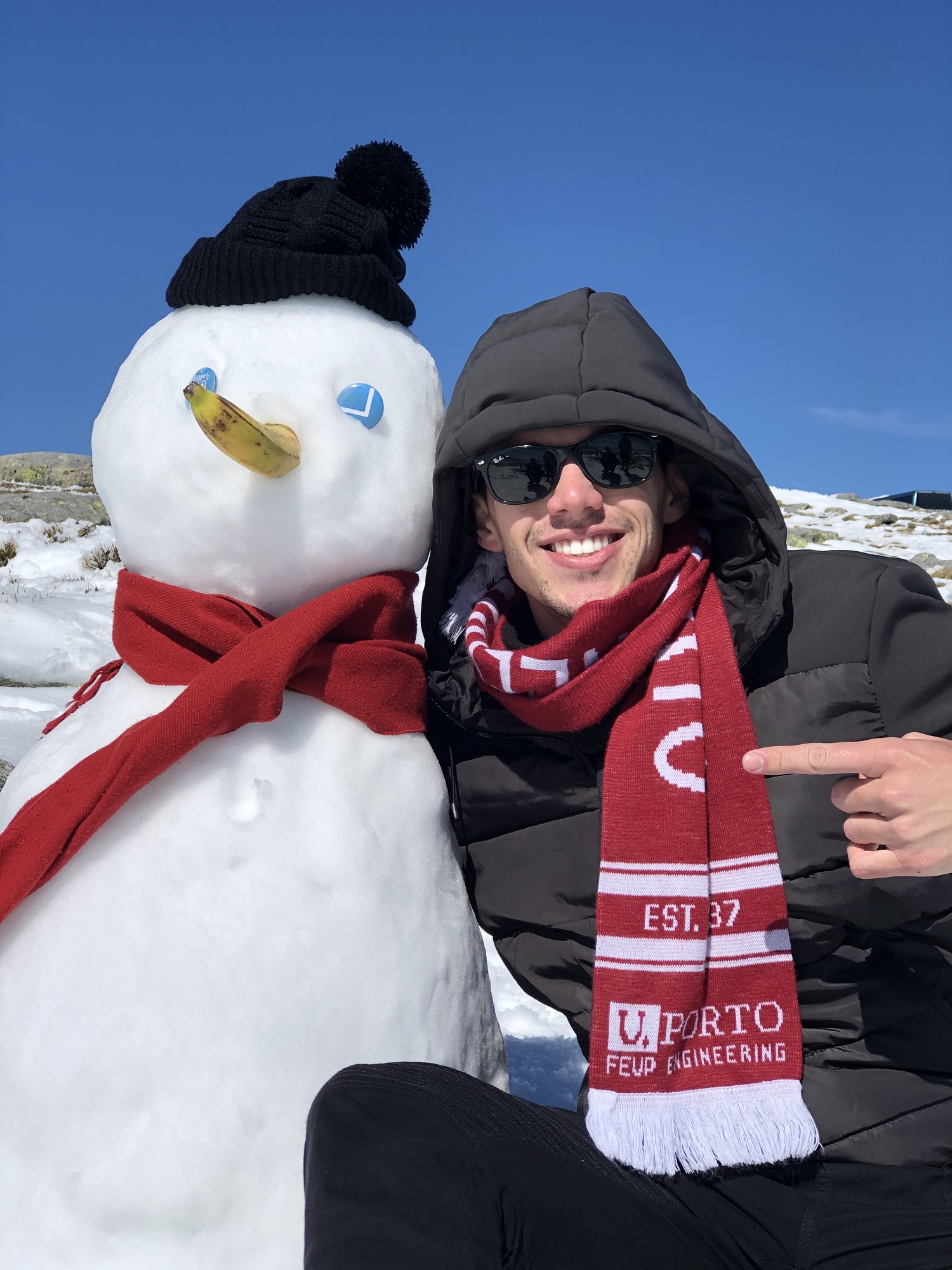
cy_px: 635
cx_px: 476
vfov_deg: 33.8
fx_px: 2090
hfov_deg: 25.7
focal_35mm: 57
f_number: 2.8
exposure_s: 1/1600
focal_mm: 6.6
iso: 20
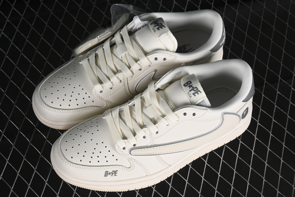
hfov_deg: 27.0
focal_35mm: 75
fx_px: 615
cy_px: 98
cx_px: 148
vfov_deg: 18.2
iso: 160
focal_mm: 50
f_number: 8
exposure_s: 1/60
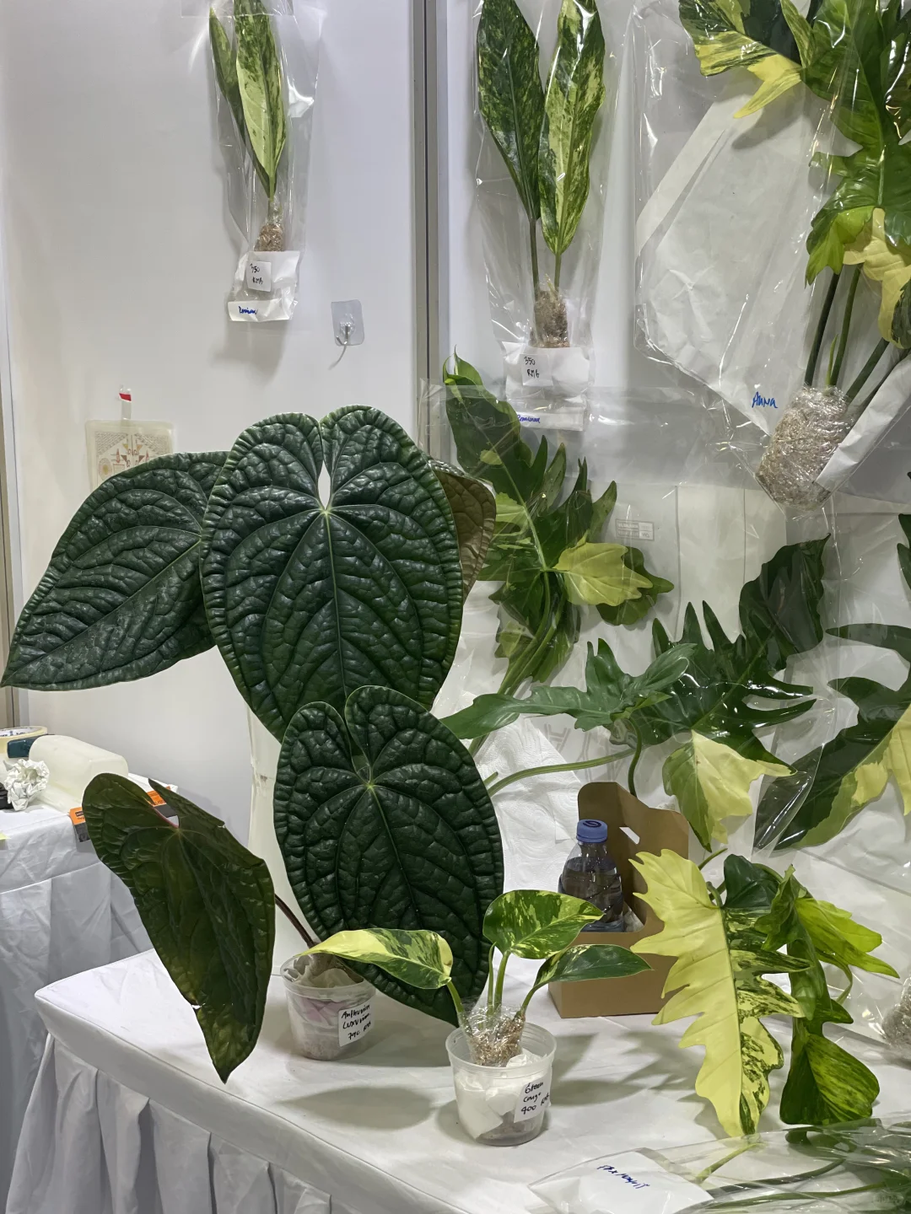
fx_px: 1825
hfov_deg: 28.0
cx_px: 456
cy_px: 607
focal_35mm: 52
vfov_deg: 36.8
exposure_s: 1/100
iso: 100
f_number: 2
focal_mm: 6
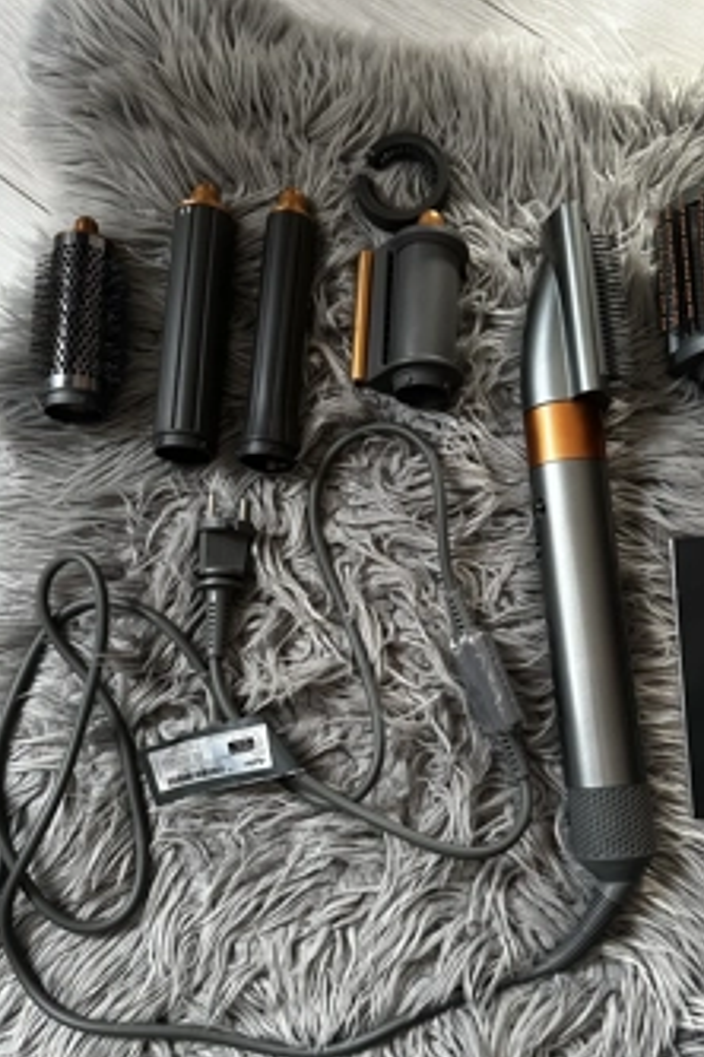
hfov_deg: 43.3
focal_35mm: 30
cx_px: 431
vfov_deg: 61.9
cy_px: 568
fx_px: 880
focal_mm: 6.86
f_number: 1.78
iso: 500
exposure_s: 1/60
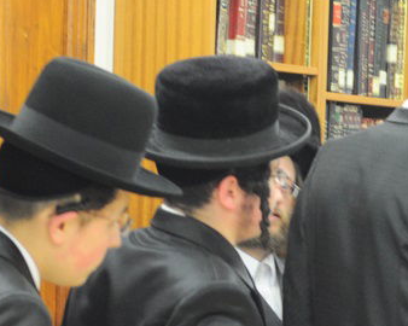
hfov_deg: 8.1
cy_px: 349
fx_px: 2829
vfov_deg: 6.6
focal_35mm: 234
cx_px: 589
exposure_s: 1/80
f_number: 4.5
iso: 800
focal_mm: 55
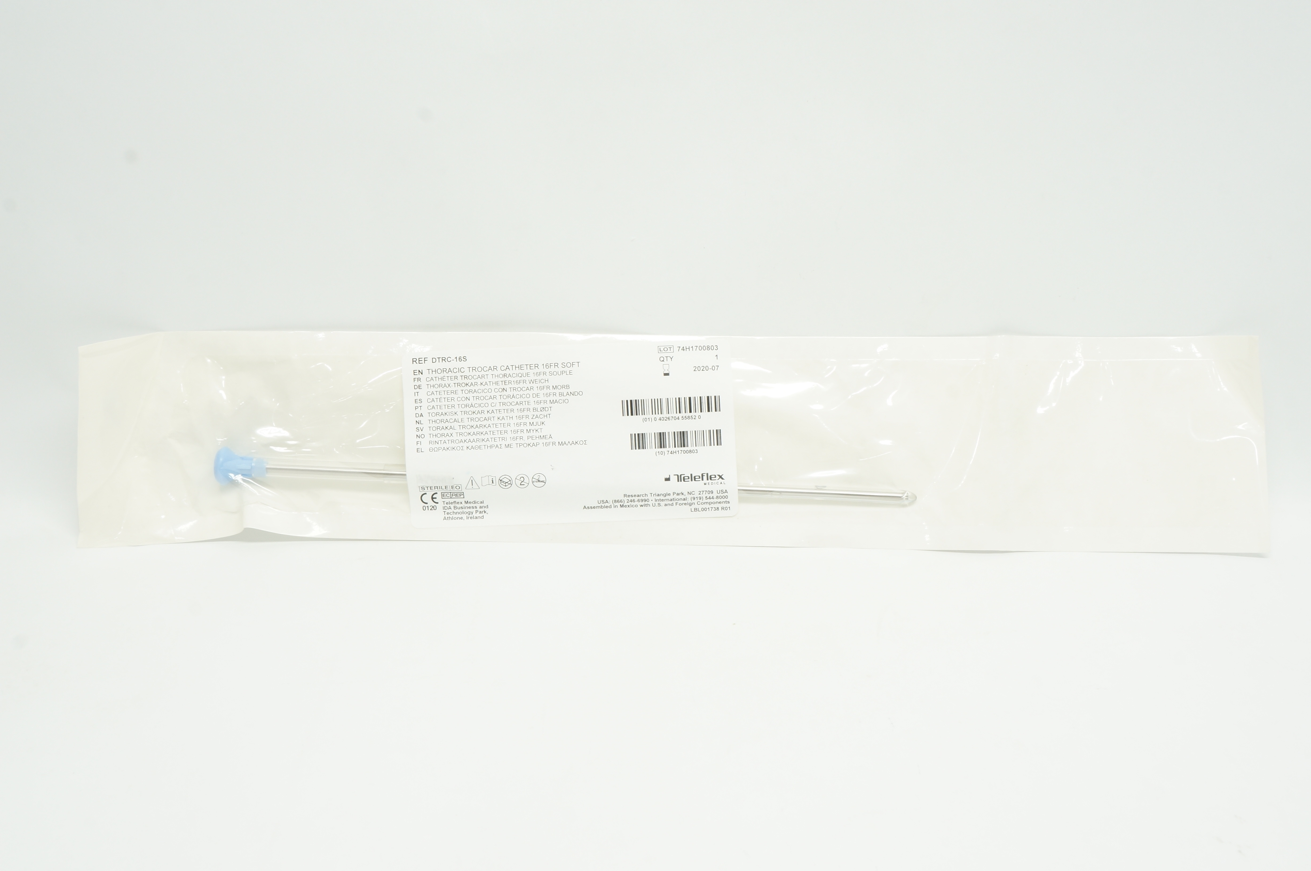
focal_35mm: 48
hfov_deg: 41.2
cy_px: 436
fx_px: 1746
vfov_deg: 28.0
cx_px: 656
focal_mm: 32
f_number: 14
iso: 400
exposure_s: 1/10
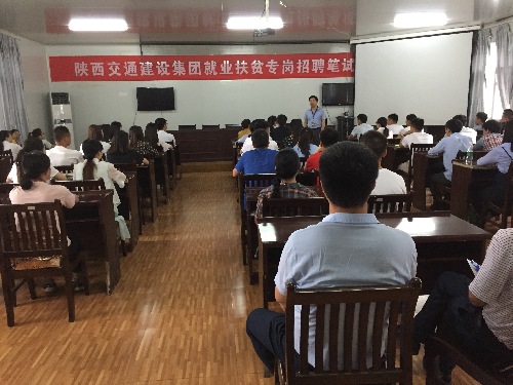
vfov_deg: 48.2
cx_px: 256
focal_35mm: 29
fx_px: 430
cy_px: 192
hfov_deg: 61.7
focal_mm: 4.15
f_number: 2.2
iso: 320
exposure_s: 1/33
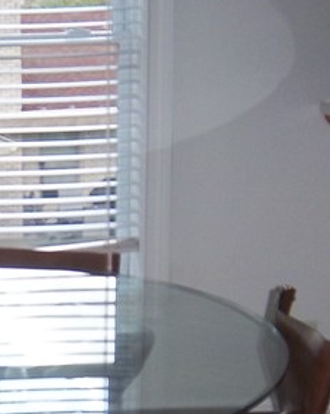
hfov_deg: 15.0
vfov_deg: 19.3
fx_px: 1199
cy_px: 356
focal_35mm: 98
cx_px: -96
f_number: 3.5
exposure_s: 1/125
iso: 100
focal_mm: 5.1
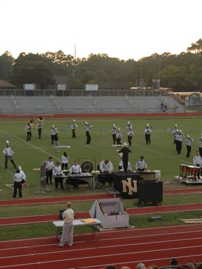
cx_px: 126
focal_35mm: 76
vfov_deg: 25.6
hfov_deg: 19.4
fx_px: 591
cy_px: 145
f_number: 5
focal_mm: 32
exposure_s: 1/100
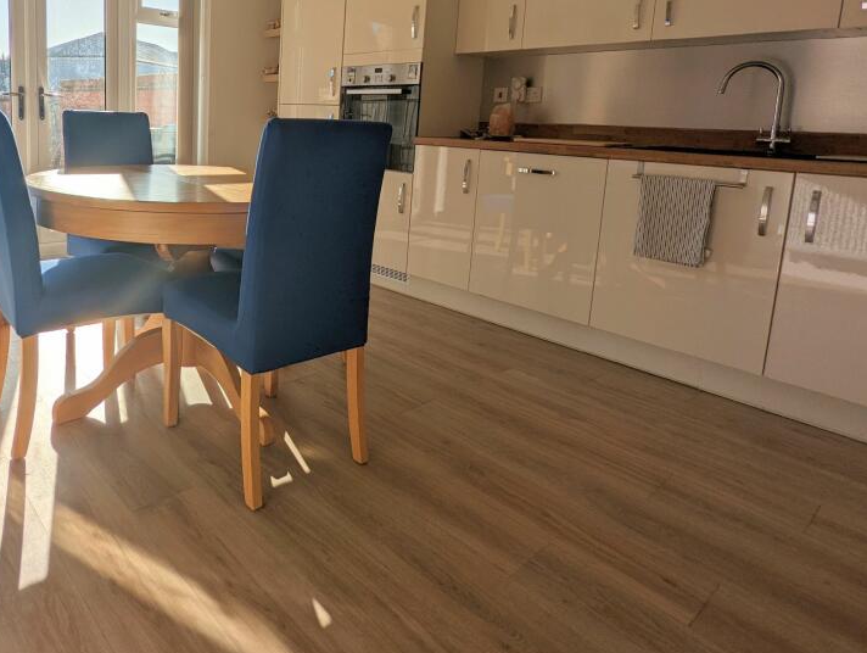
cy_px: 196
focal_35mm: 23
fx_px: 577
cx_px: 275
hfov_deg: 71.2
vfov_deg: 57.1
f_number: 2.2
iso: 43
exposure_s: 1/2817
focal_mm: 2.35
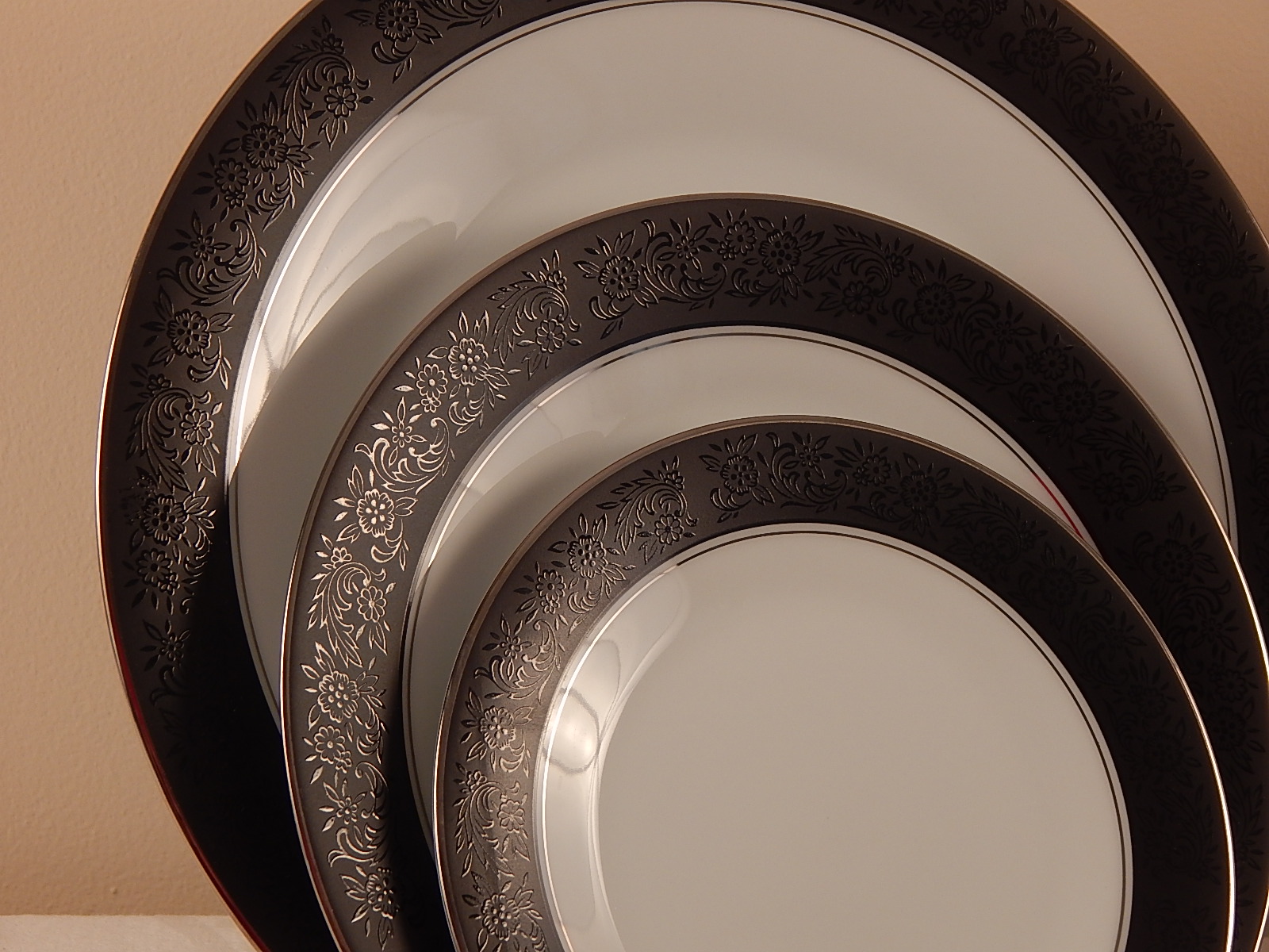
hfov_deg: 26.0
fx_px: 2749
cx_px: 634
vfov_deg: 19.6
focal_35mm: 75
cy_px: 476
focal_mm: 13.5
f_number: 4.2
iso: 125
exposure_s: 1/50
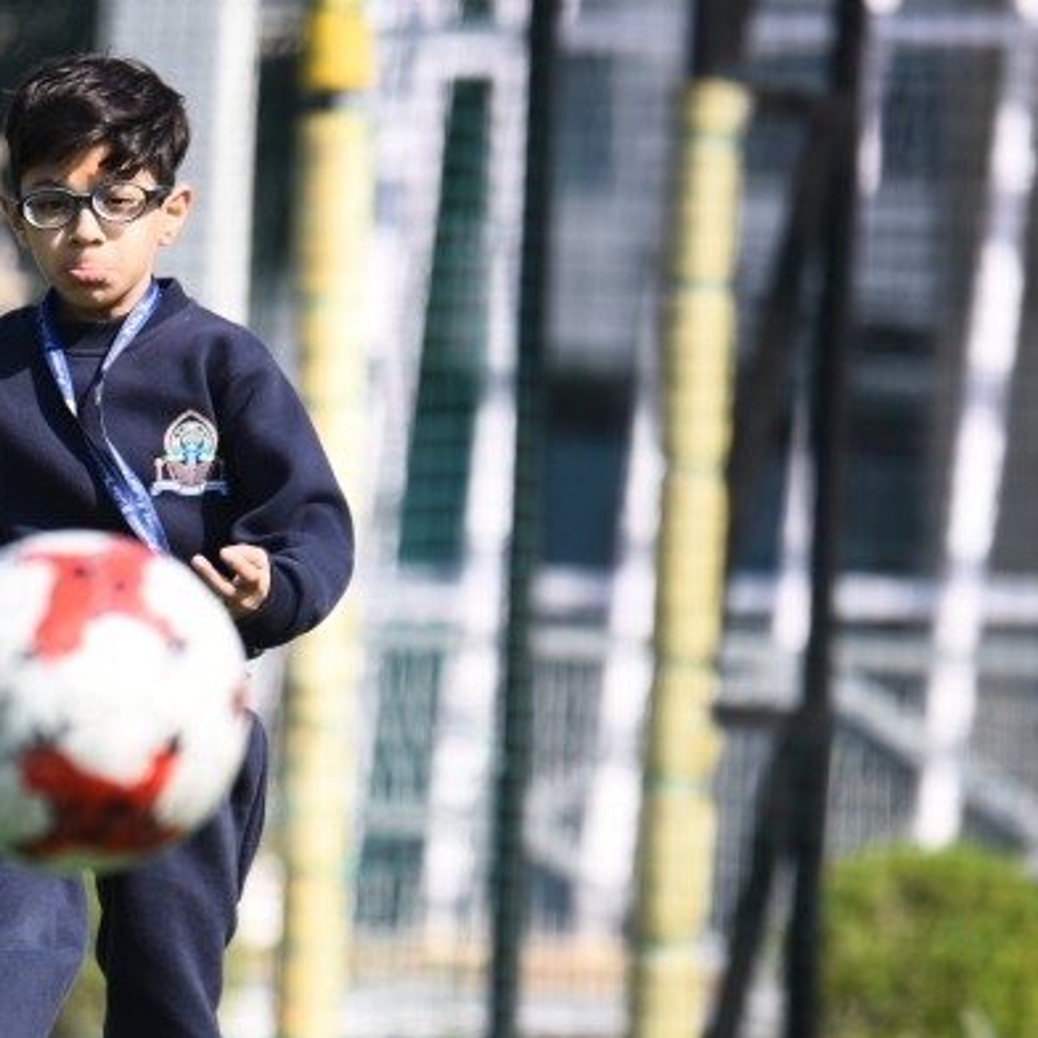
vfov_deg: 4.5
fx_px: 13197
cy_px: 695
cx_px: 244
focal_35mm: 389
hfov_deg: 4.5
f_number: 2.8
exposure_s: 1/1600
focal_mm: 175
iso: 160
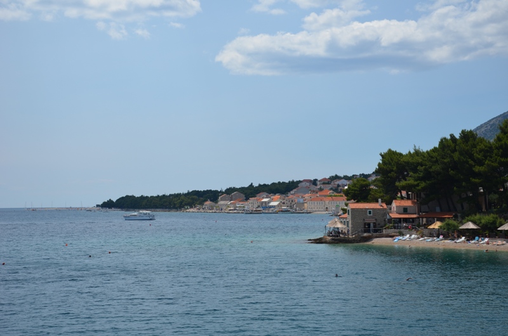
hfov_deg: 27.0
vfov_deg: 18.1
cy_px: 168
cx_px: 254
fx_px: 1056
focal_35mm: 75
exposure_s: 1/250
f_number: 8
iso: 110
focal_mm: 50
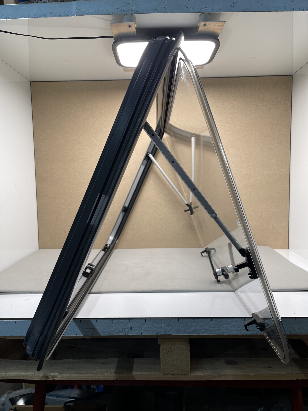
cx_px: 154
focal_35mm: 26
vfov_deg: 67.3
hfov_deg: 53.1
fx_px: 308
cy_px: 206
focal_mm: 5.1
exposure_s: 1/100
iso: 64
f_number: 1.6
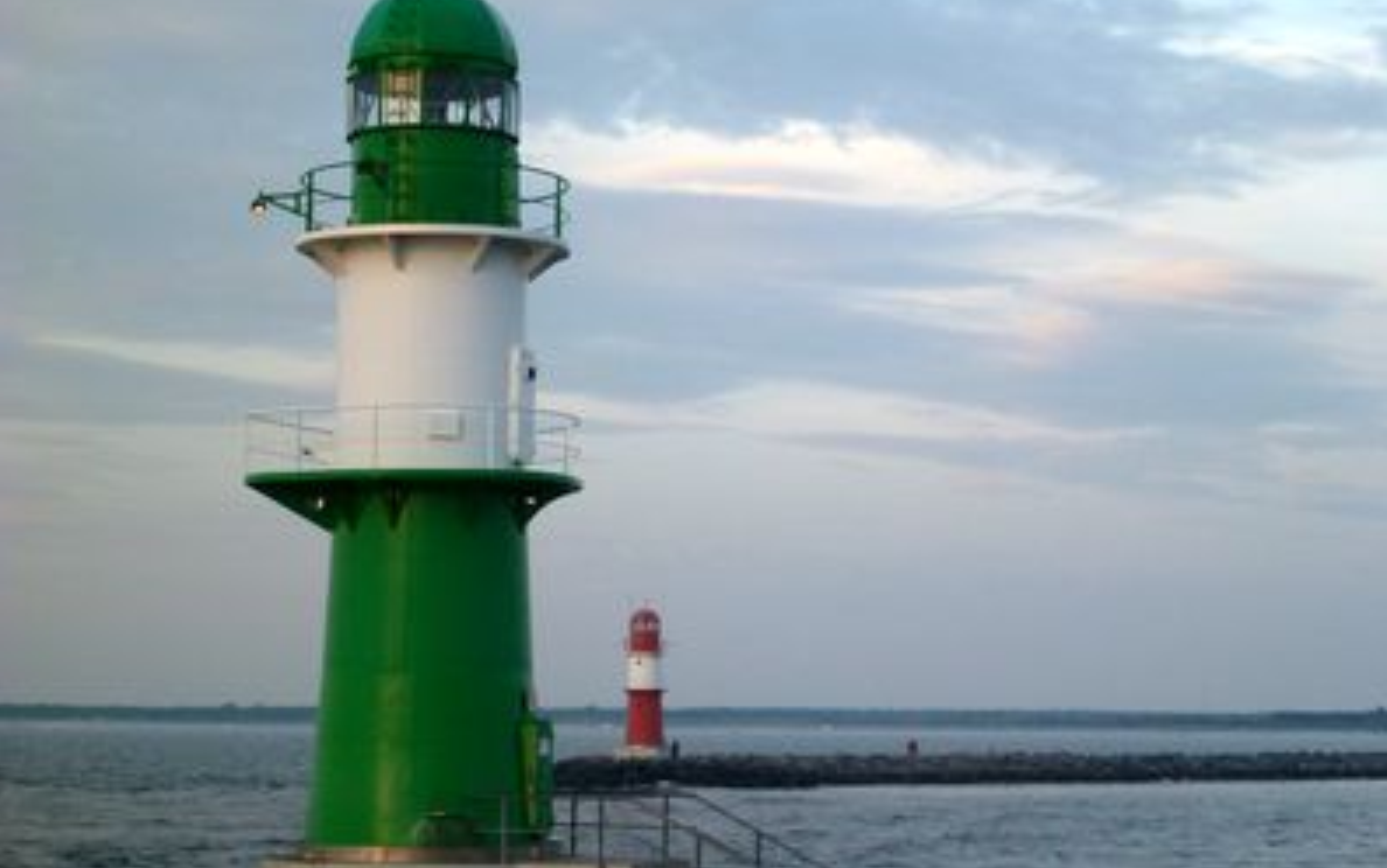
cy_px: 448
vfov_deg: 14.2
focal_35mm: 92
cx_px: 697
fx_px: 3480
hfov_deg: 22.5
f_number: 5.6
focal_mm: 15.3
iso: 250
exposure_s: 1/100
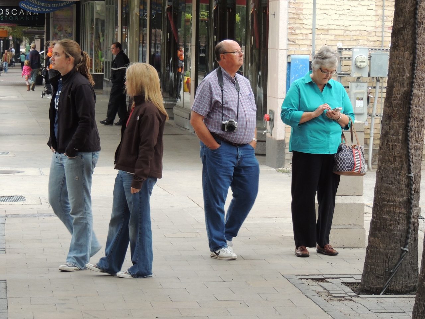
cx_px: 212
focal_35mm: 145
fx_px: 1780
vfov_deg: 10.2
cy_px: 160
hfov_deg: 13.6
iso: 400
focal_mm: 25.8
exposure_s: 1/80
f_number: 4.4
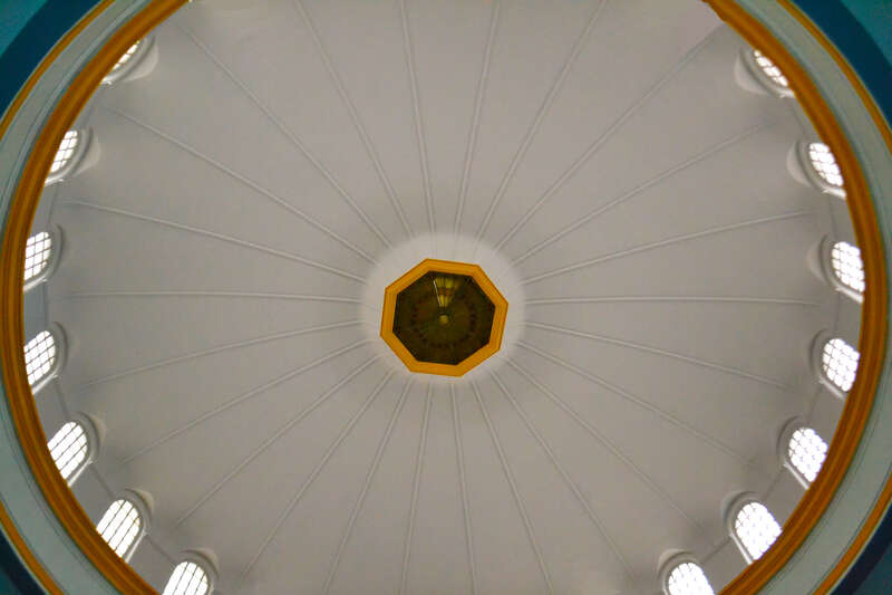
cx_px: 446
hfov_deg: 67.4
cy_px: 298
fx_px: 669
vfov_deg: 47.9
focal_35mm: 27
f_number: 3.5
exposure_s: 1/60
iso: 3200
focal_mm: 18
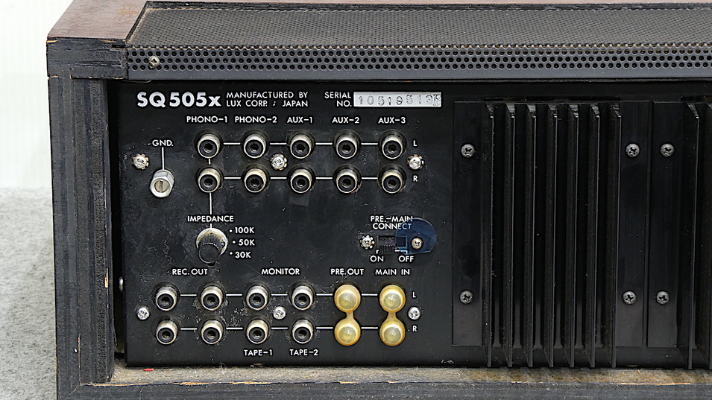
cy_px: 238
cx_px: 357
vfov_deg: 9.6
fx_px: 2379
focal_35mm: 126
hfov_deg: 17.0
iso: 200
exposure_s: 1/4
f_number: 5.1
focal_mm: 20.6
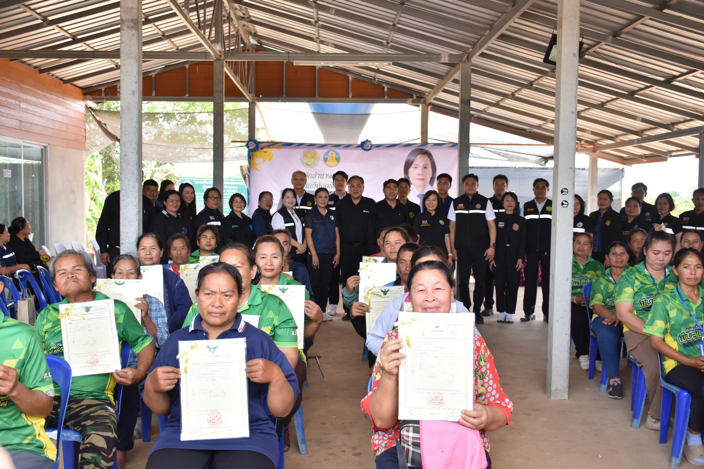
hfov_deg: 49.6
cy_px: 234
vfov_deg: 34.2
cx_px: 352
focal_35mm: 39
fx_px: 763
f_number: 3.8
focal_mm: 26
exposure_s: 1/250
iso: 320
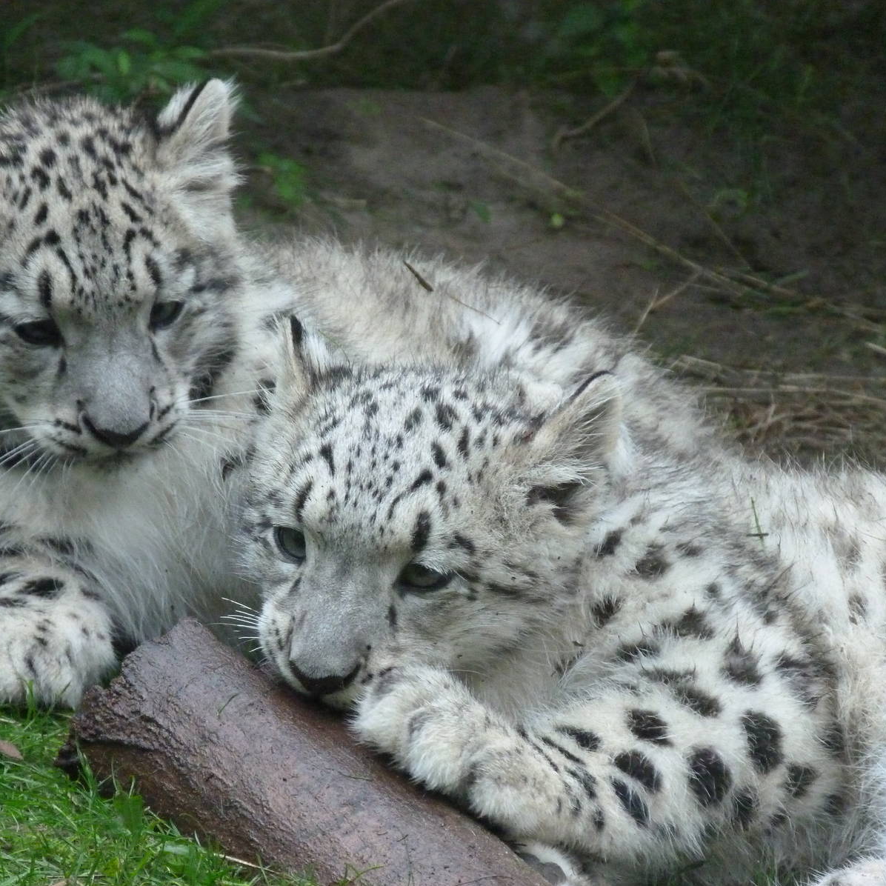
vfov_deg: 4.7
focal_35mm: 376
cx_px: 379
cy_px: 444
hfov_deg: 4.7
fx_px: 10888
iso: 800
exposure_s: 1/200
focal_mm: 57.2
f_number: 4.1
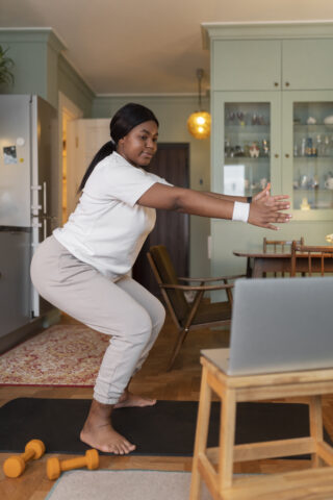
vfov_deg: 54.4
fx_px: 486
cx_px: 166
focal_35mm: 35
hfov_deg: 37.9
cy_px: 250
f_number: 1.6
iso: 1000
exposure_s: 1/200
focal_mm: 35
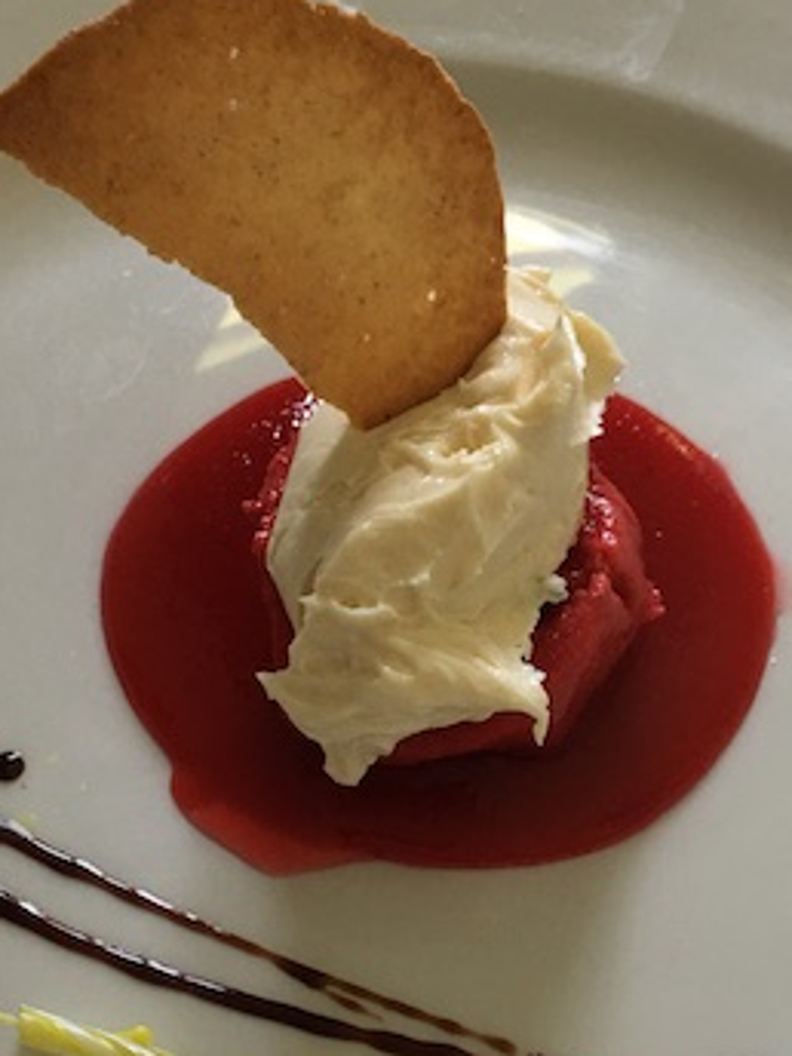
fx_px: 1647
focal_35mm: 54
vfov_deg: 35.2
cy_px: 700
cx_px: 325
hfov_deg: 27.0
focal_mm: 4.15
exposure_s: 1/15
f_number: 2.2
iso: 32
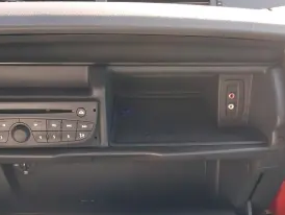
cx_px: 175
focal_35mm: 63
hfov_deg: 30.6
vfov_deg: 22.3
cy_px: 220
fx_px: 519
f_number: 1.8
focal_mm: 4
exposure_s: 1/100
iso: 80
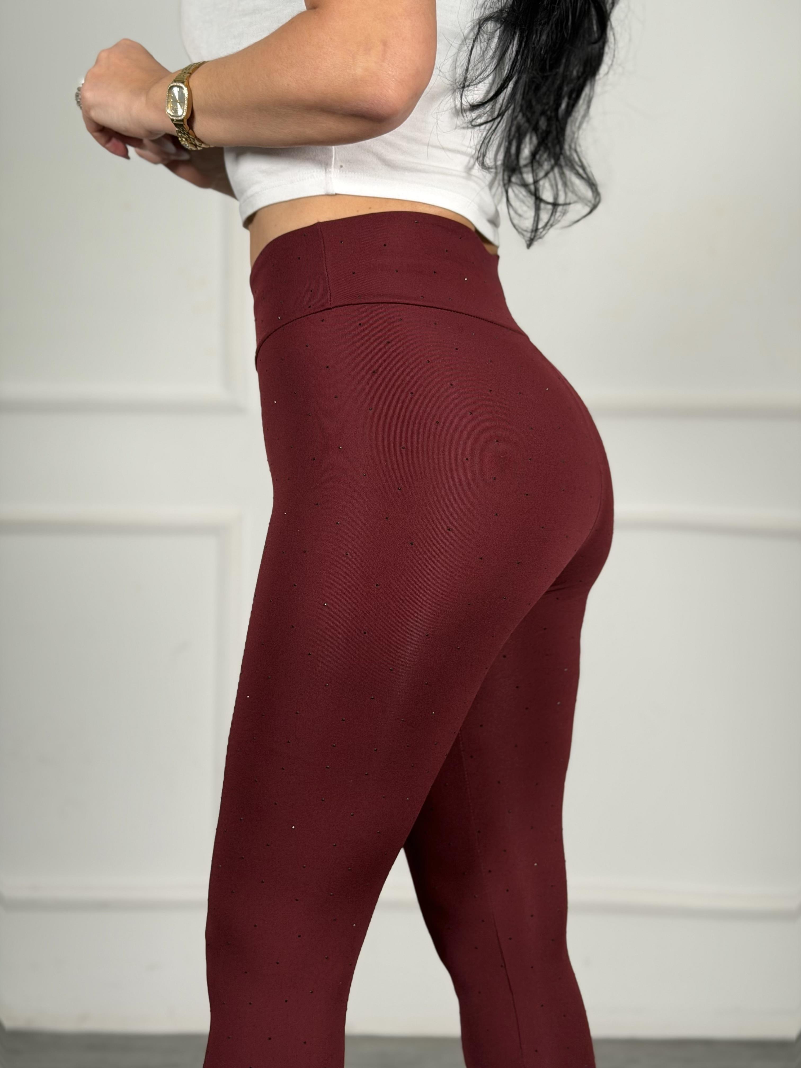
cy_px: 534
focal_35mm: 48
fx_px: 1481
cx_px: 400
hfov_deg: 30.3
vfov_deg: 39.7
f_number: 1.78
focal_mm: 6.76
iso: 100
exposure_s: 1/102
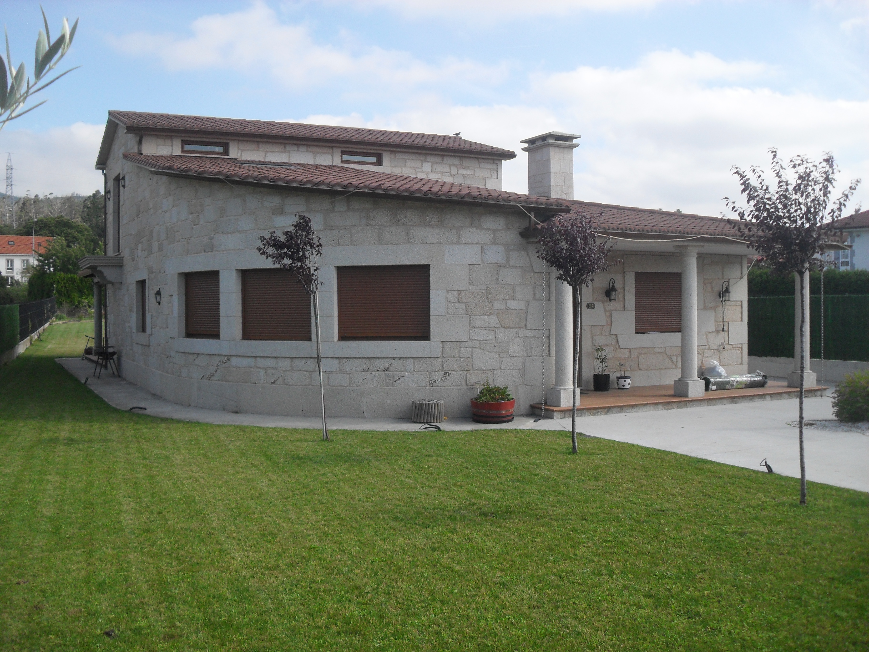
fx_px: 879
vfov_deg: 40.7
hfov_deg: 52.6
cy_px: 326
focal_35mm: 35
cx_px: 434
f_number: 8.9
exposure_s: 1/125
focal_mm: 6.2
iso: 100
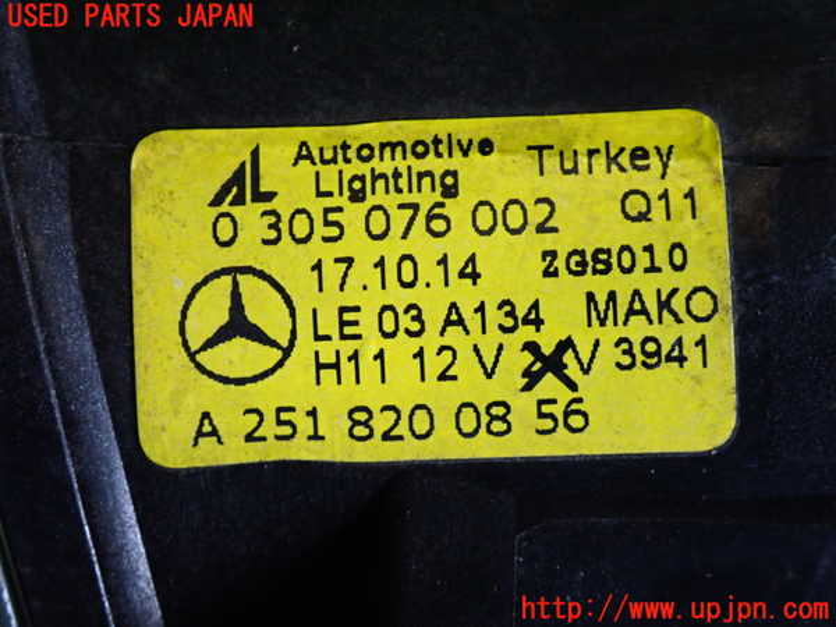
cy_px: 314
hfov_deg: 23.8
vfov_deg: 18.0
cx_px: 418
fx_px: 1980
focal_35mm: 82
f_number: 4.3
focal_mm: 14.62
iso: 640
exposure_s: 1/80
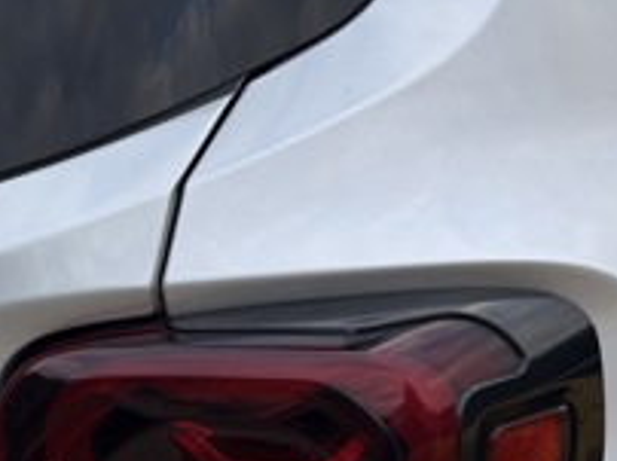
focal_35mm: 103
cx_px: 877
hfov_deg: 17.5
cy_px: 24
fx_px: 1834
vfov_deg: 14.2
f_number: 1.6
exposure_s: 1/608
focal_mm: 5.96
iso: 50
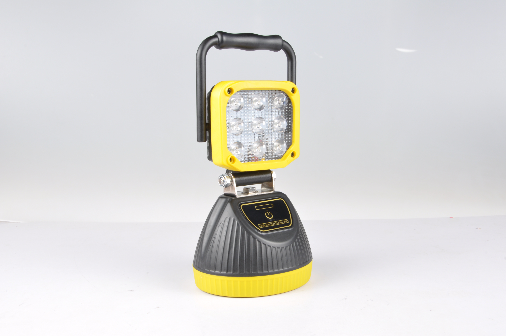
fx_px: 632
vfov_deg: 29.8
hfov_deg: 43.7
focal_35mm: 45
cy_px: 168
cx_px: 253
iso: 200
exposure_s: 1
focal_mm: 30
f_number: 20
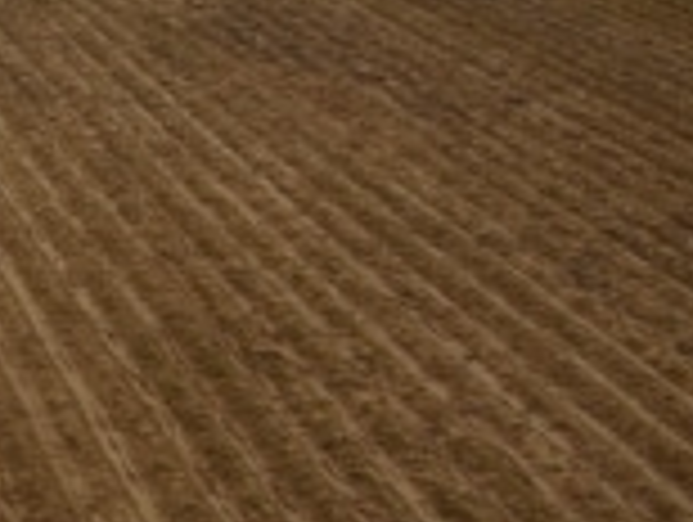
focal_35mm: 83
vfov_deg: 17.8
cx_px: -716
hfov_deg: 17.0
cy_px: 256
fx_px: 1664
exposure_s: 1/1087
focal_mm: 3.61
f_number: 2.8
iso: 100
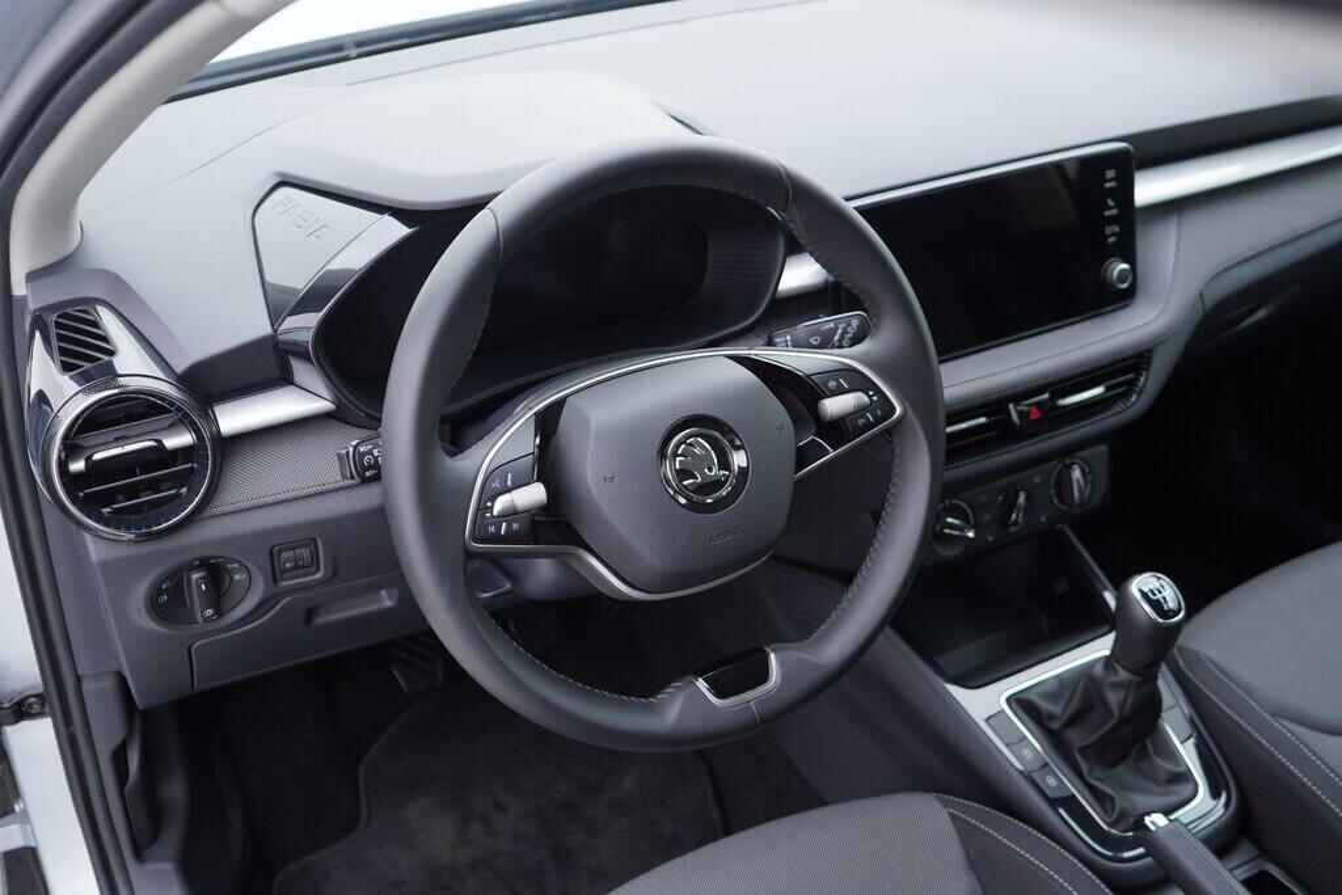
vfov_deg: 36.9
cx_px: 671
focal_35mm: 36
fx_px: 1342
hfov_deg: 53.1
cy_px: 448
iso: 200
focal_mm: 24
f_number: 2.8
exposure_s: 1/40
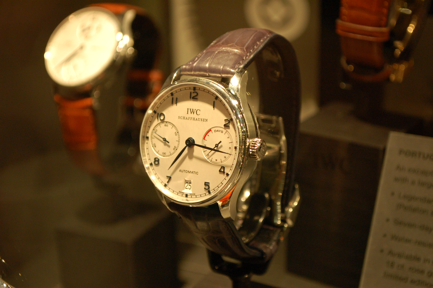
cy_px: 144
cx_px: 216
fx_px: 865
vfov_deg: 18.9
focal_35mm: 72
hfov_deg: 28.1
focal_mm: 48
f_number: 5.6
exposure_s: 1/80
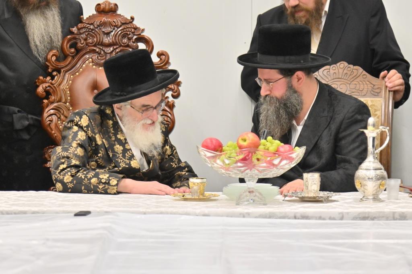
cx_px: 206
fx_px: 1796
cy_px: 137
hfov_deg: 13.1
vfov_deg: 8.7
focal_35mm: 157
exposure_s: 1/200
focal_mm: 105
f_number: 4
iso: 1600
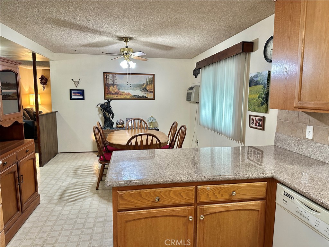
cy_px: 124
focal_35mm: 24
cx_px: 164
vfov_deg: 56.8
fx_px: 228
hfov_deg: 71.6
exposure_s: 1/60
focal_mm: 6.86
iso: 320
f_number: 1.78
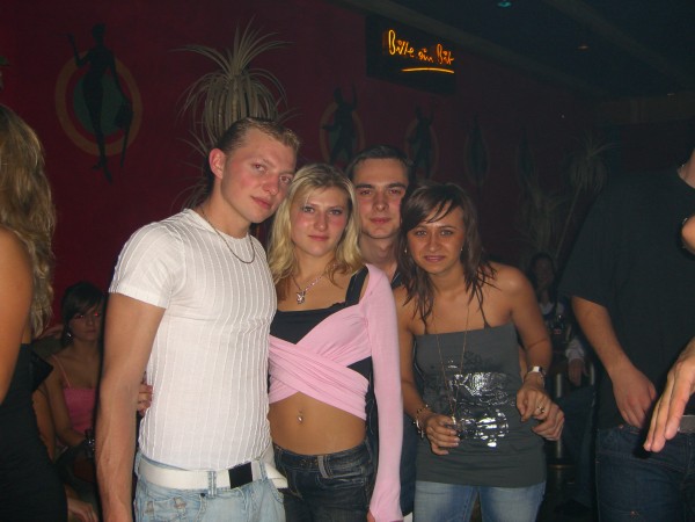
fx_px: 763
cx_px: 348
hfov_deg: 49.0
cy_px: 261
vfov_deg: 37.7
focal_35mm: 38
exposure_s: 1/60
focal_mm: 7.9
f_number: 2.8
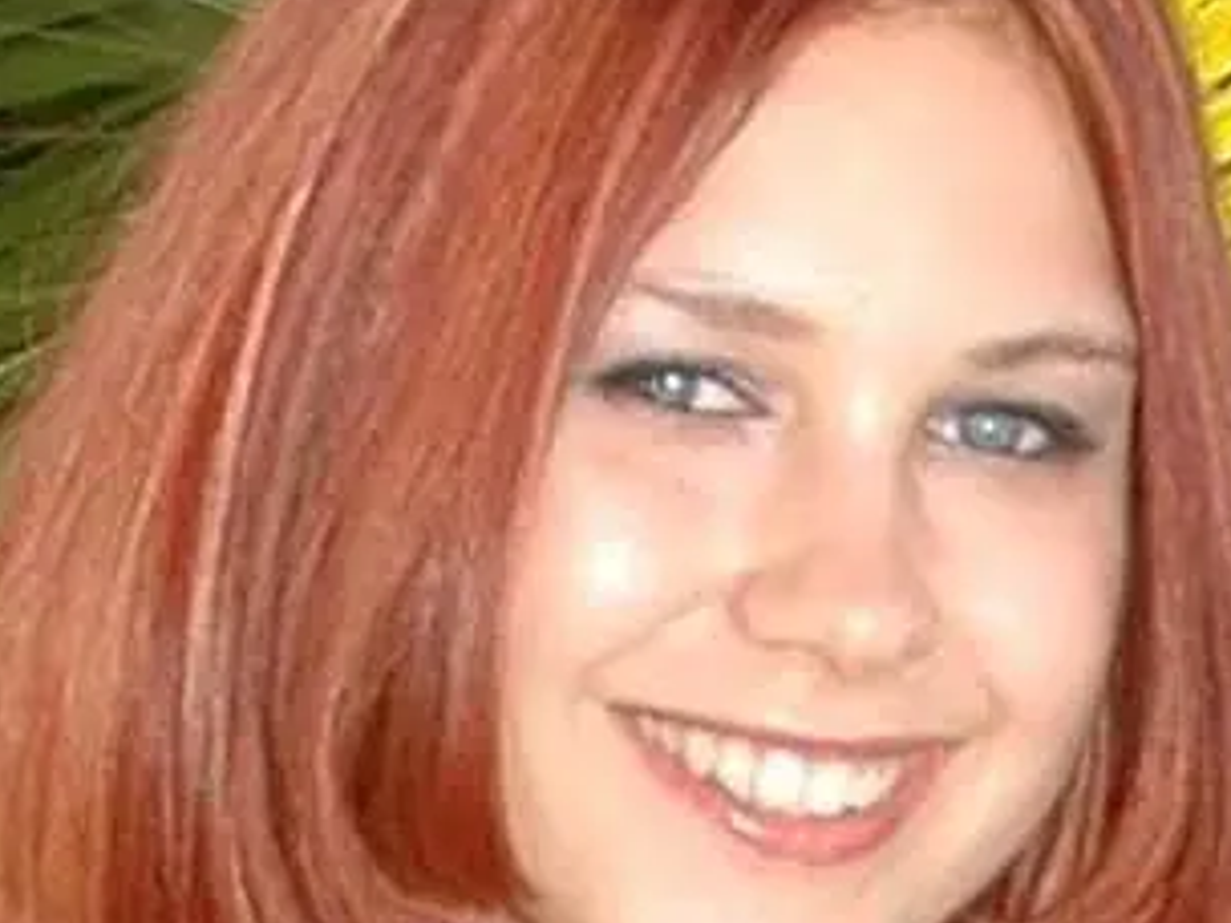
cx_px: 634
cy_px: 769
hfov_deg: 38.2
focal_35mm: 50
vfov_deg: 28.3
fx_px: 1778
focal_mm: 22
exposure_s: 1/200
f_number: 7.1
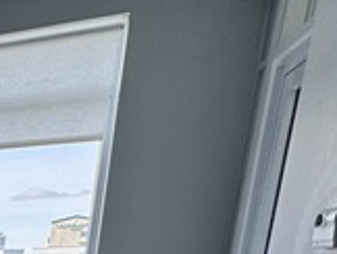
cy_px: 402
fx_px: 673
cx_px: -441
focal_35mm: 69
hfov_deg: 15.9
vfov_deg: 18.4
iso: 40
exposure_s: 1/153
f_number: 2.2
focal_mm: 2.22
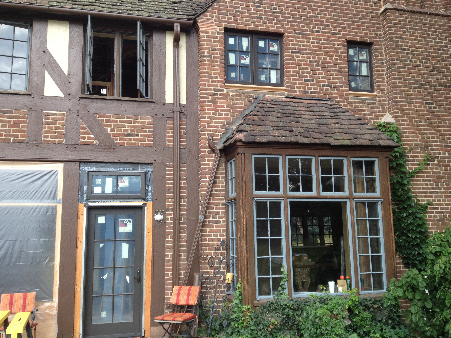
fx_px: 456
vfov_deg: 40.7
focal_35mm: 35
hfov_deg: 52.6
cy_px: 169
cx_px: 226
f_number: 2.4
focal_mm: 4.28
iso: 64
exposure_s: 1/120
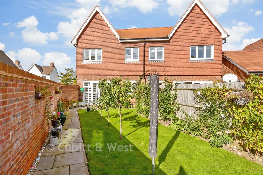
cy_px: 88
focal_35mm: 19
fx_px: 139
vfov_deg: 64.6
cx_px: 132
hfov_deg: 86.9
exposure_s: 1/640
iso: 200
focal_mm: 13
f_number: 8
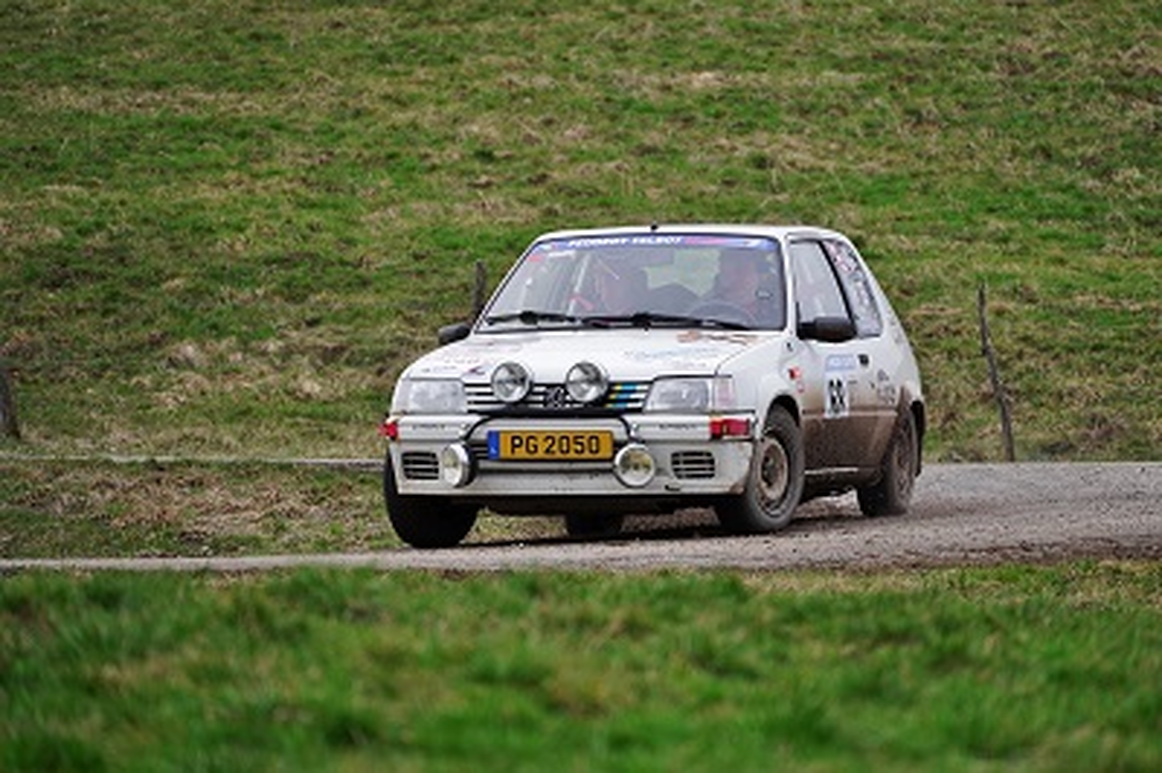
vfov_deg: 6.3
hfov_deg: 9.4
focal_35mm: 219
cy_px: 386
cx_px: 581
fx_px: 7063
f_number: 5.6
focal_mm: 219
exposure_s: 1/1000
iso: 1000
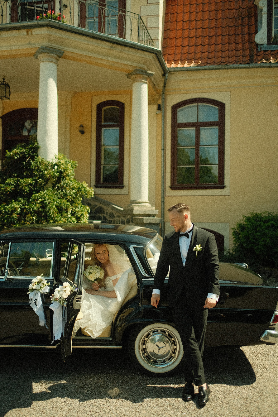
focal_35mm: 35
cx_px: 139
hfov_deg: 37.9
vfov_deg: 54.4
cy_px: 208
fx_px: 405
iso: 640
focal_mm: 23
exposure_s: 1/17000
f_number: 1.4
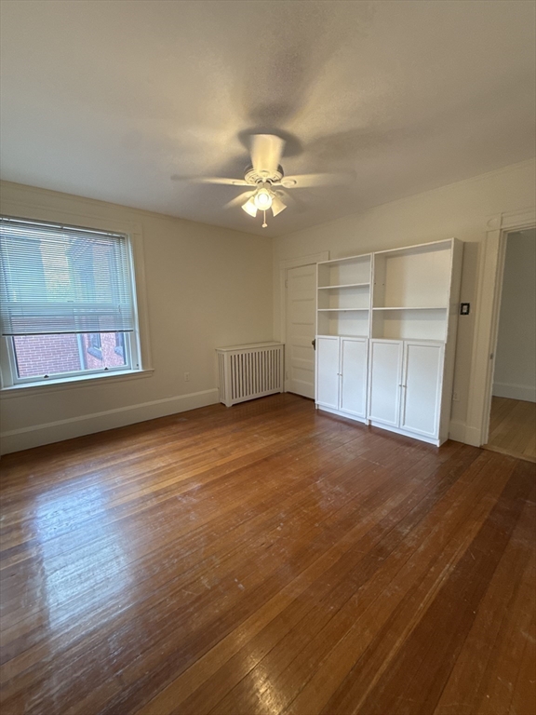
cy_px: 358
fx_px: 289
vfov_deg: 102.1
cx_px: 268
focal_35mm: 14
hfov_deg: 85.7
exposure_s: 1/120
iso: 400
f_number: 2.2
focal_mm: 2.22
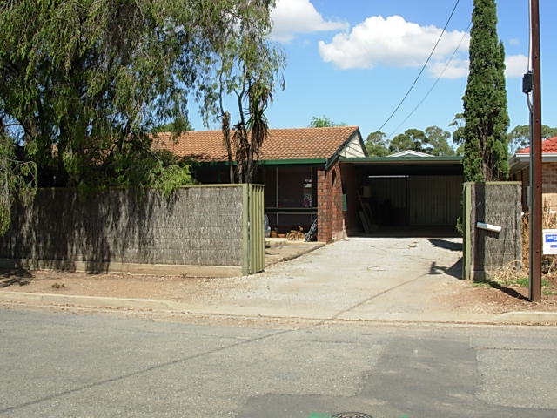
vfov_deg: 37.7
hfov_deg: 49.0
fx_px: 611
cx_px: 278
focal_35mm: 38
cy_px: 209
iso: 50
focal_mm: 6.3
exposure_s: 1/470
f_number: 4.9
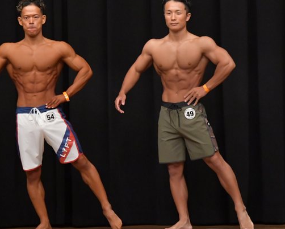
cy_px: 111
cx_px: 144
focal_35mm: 391
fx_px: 3299
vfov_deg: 4.0
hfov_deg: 4.9
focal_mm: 180
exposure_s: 1/400
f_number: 5.6
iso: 6400
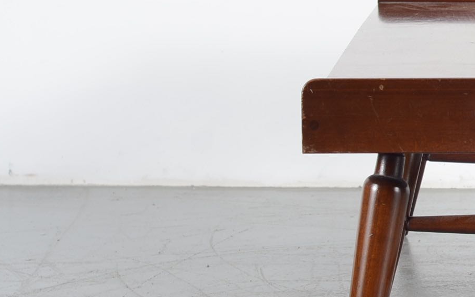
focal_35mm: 207
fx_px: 2680
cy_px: 116
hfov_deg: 10.0
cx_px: 555
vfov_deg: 6.3
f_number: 5.6
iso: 100
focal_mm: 50
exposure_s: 1/125
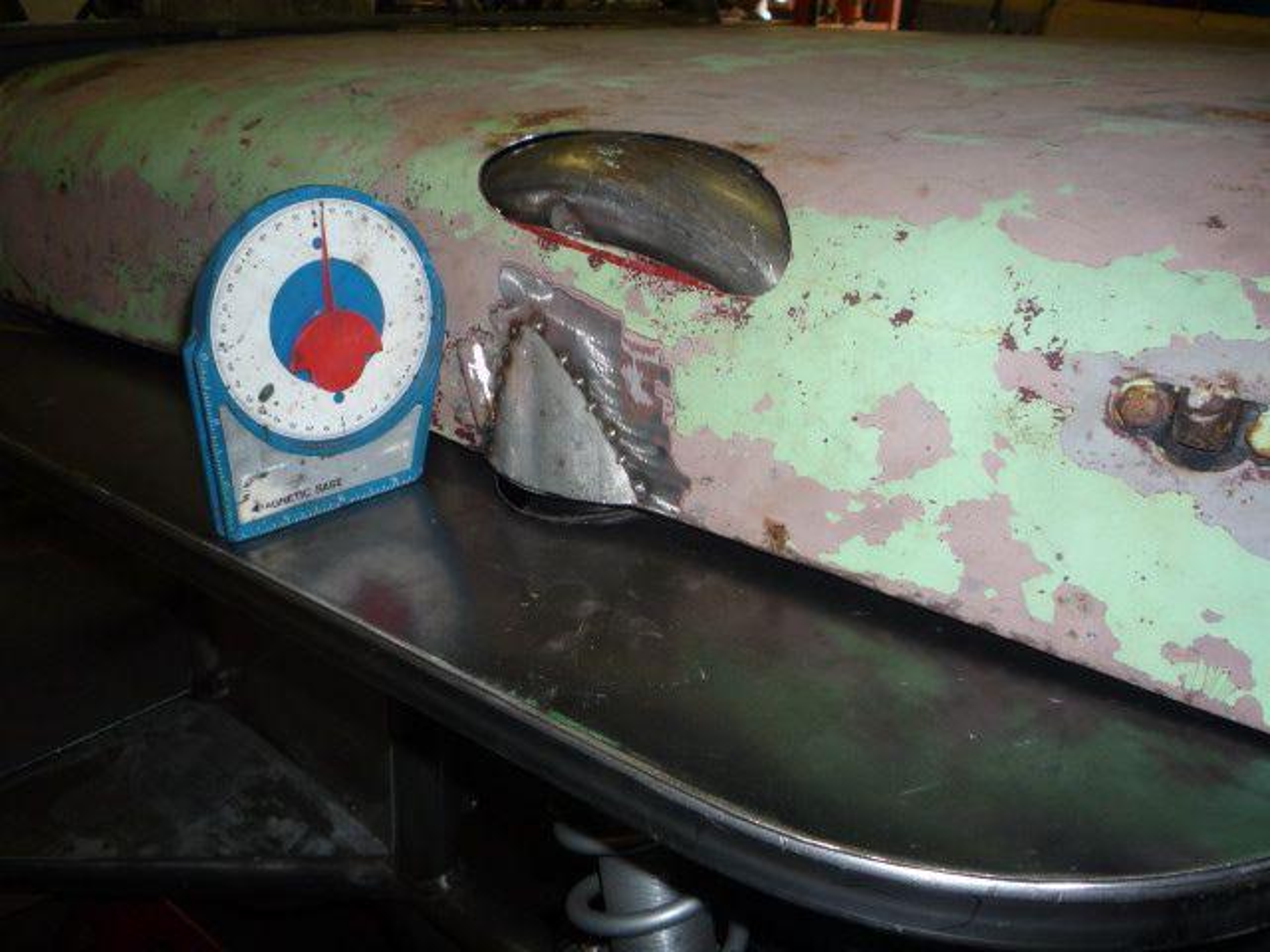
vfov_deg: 46.8
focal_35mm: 30
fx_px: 1101
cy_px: 476
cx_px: 635
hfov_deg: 60.0
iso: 100
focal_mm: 5.2
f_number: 3.3
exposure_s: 1/30
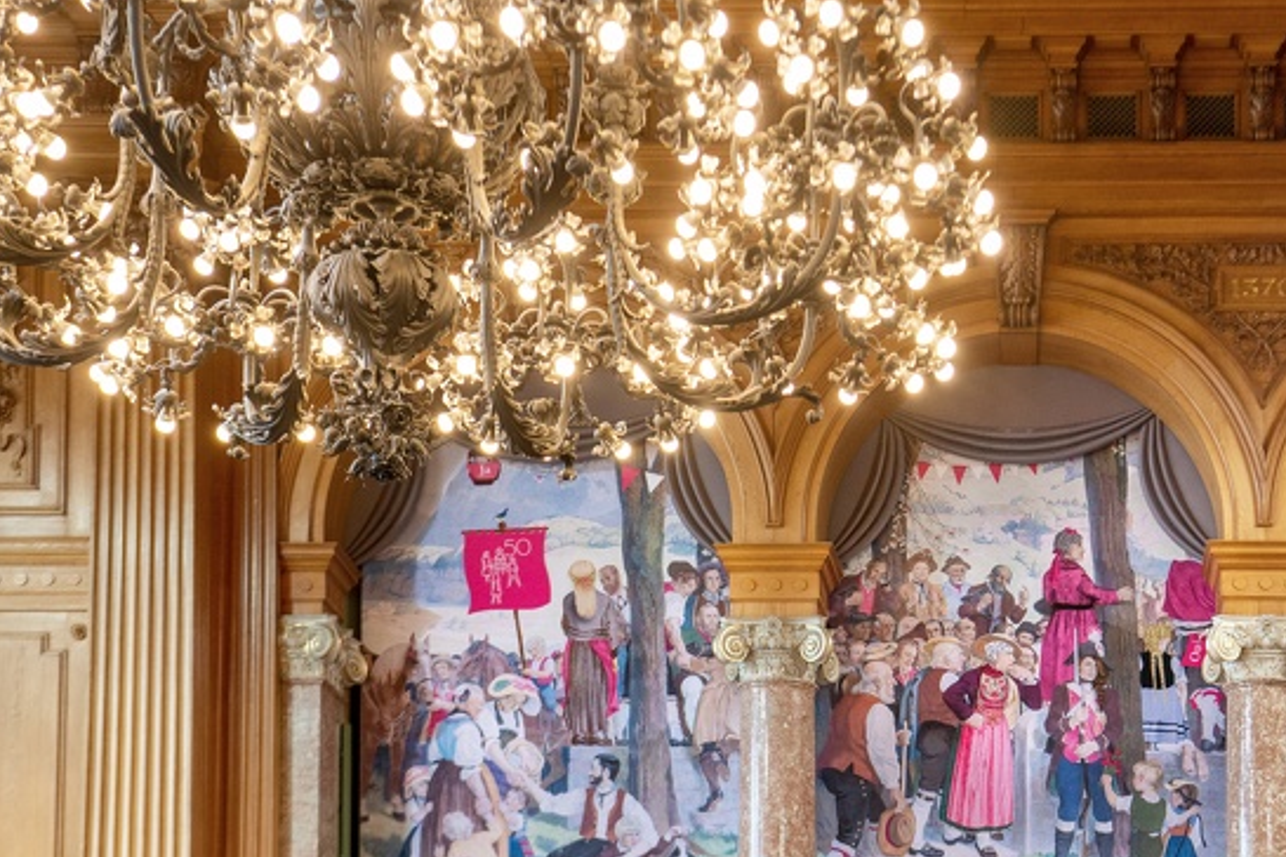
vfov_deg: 15.7
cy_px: 558
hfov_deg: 23.2
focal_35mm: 87
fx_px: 3108
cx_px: 909
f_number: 5.6
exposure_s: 1/80
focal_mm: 60
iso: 1250
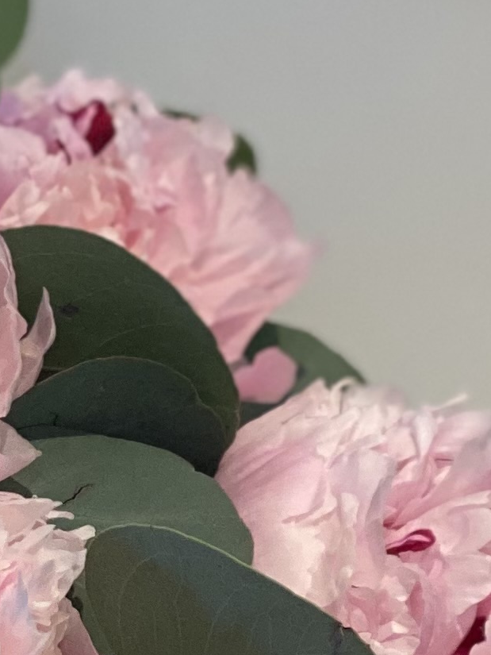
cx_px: -237
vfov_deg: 7.7
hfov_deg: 5.8
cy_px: 836
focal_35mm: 254
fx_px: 4802
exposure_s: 1/120
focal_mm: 6
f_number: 2
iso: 125
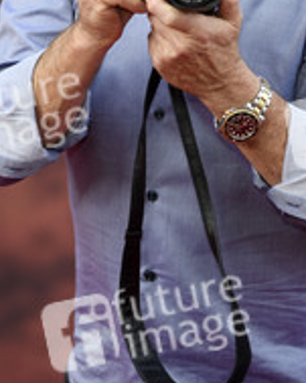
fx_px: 2470
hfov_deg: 7.1
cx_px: 205
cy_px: 20
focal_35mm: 218
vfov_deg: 8.8
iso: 640
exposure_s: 1/1250
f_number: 2.8
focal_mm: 110
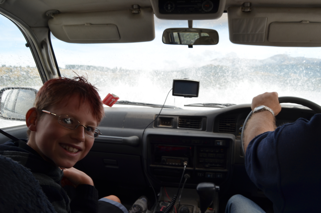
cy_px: 106
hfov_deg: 67.5
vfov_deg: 47.7
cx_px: 160
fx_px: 240
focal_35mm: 27
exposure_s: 1/200
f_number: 7.1
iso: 200
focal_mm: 18
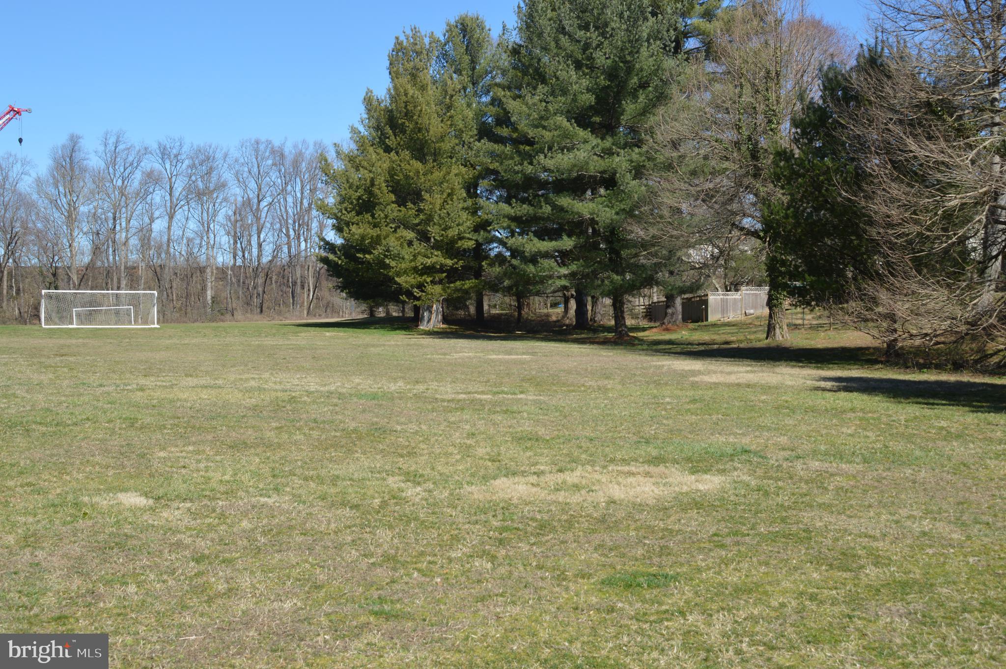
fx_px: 1089
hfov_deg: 49.6
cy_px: 334
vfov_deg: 34.1
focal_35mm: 39
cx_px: 503
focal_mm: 26
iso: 100
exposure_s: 1/200
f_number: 7.1
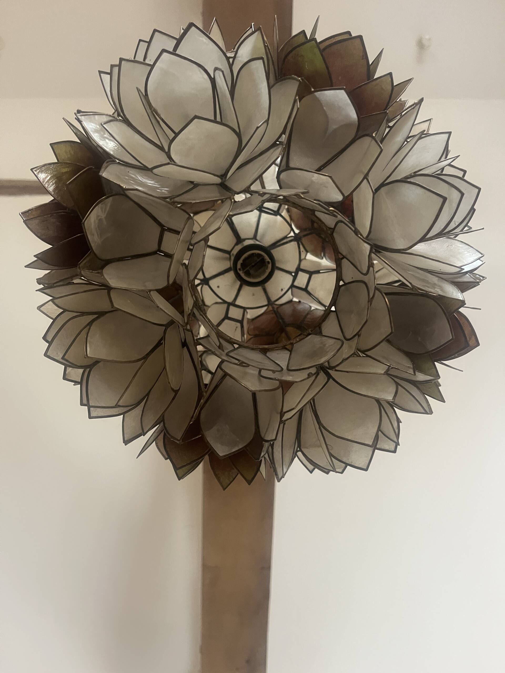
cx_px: 252
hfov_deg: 53.1
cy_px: 336
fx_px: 506
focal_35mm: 26
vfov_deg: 67.3
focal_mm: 5.1
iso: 250
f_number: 1.6
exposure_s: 1/60
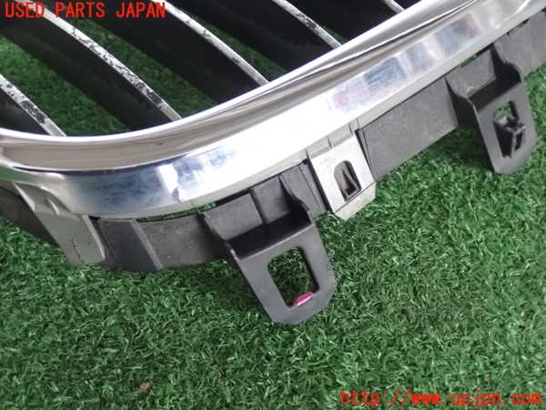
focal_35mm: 47
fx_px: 741
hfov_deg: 40.4
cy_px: 205
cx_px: 273
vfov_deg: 30.9
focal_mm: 8.4
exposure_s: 1/8
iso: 1600
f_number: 13
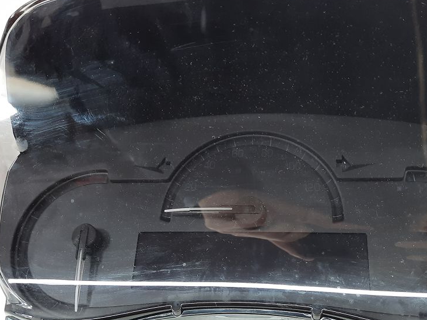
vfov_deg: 35.1
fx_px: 506
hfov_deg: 45.7
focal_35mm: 41
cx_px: 234
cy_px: 179
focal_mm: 4.6
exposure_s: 1/50
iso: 100
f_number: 2
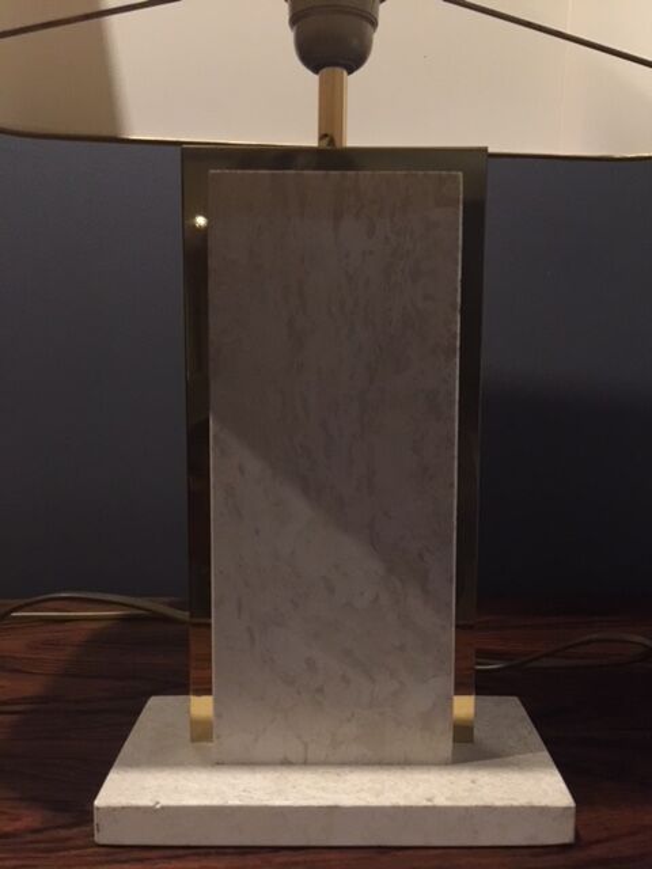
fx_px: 728
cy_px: 434
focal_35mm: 29
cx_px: 326
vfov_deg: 61.7
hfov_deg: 48.2
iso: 200
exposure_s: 1/8
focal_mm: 4.15
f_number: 2.2
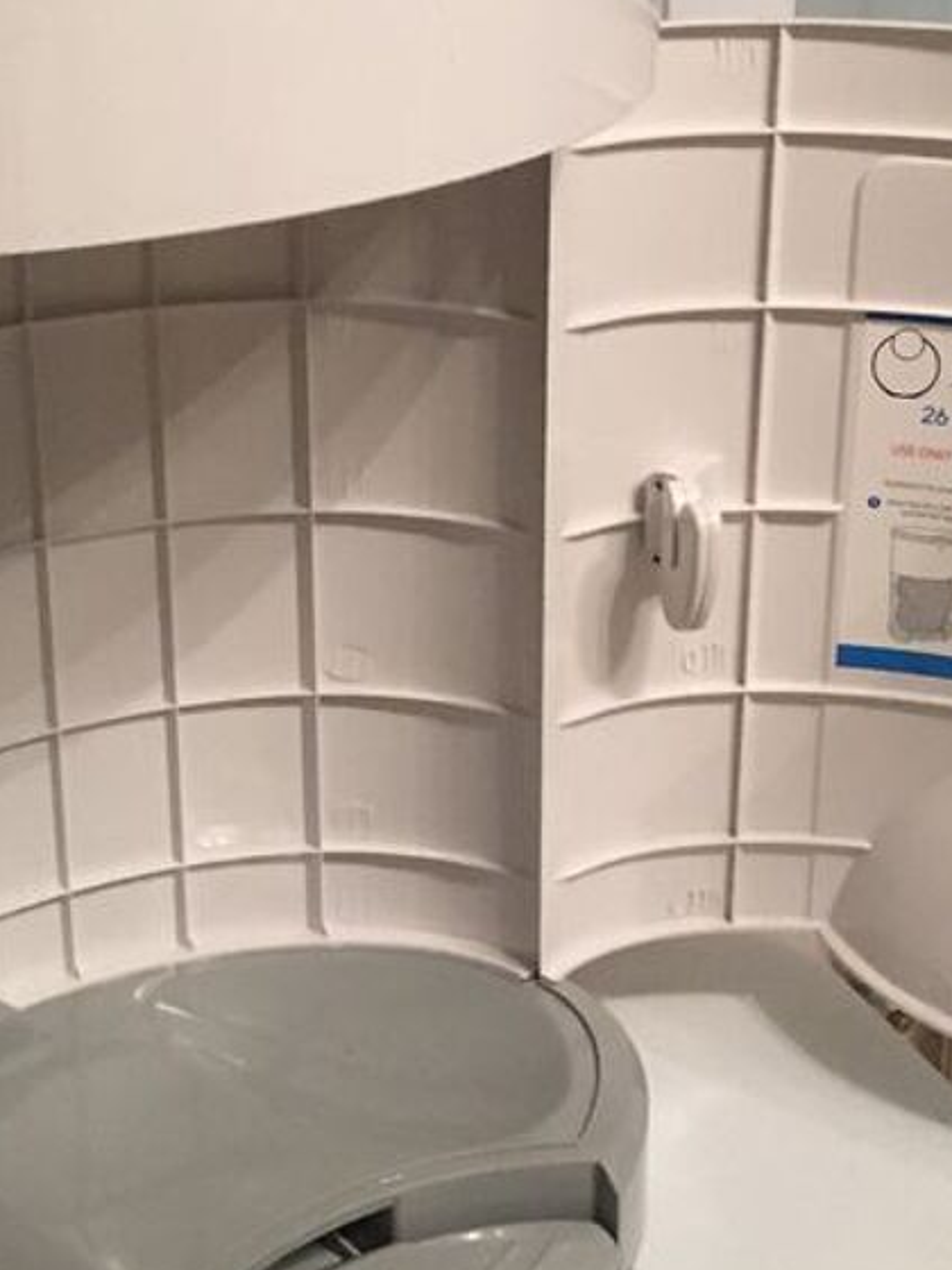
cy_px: 632
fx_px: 2530
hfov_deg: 21.3
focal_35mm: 69
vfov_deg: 28.2
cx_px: 587
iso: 320
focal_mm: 4.15
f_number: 2.2
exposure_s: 1/17
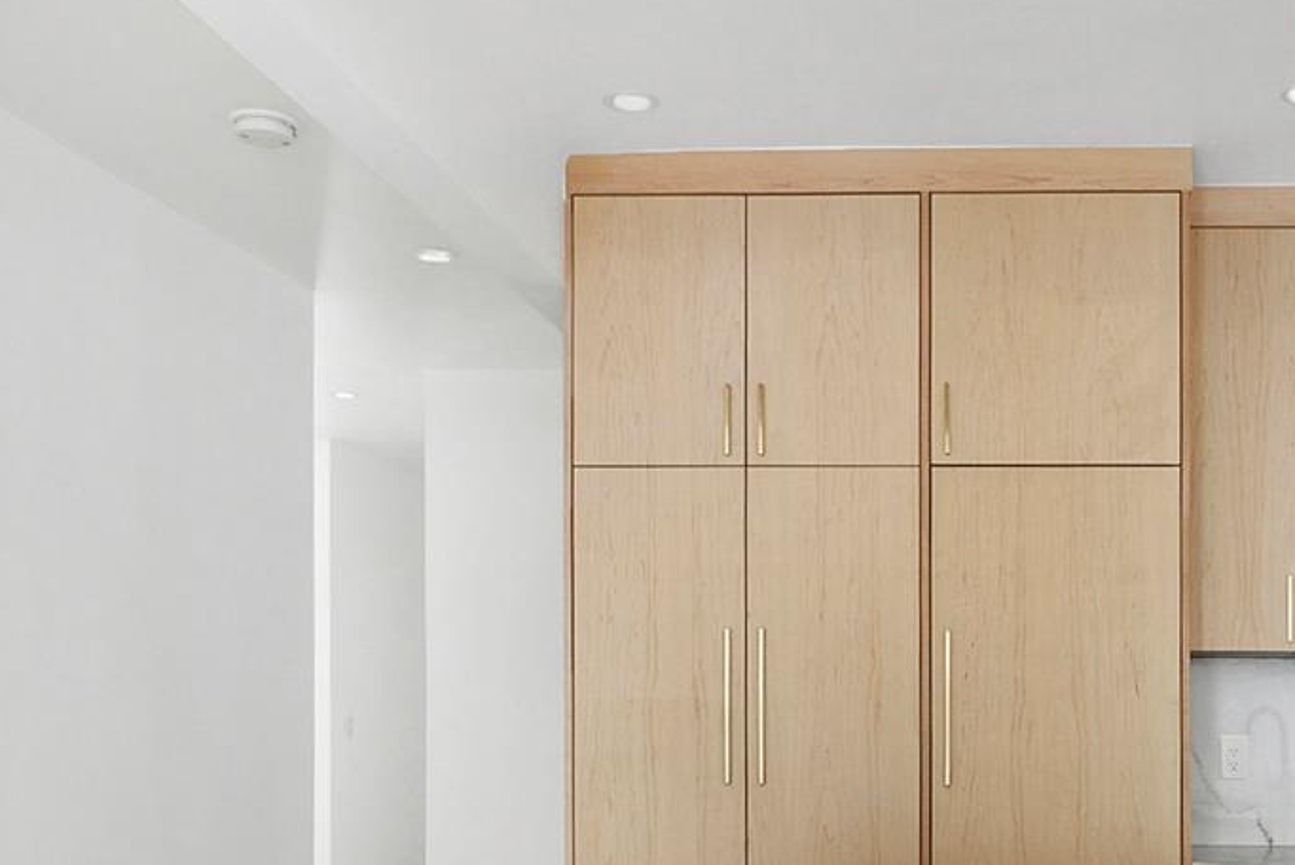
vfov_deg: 29.0
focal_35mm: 45
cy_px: 732
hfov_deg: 42.2
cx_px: 980
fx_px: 1619
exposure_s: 1/1.67
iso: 800
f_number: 10
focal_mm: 16
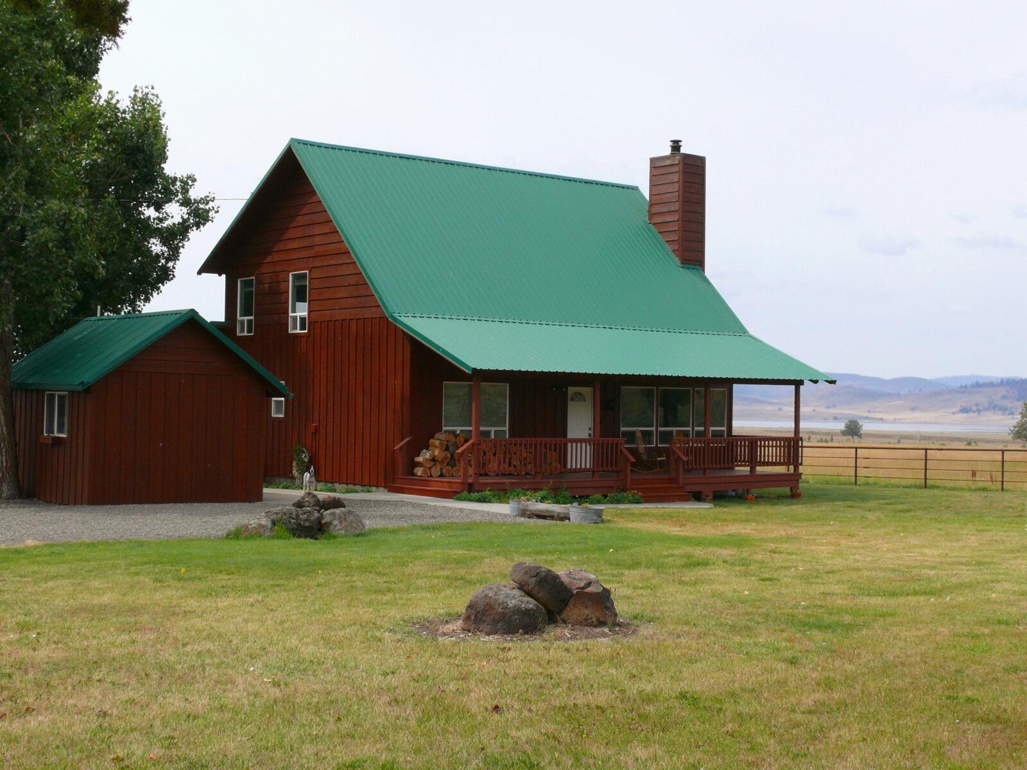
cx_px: 514
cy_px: 385
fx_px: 1483
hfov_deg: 38.2
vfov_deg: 29.1
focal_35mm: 50
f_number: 5.6
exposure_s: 1/400
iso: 100
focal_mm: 9
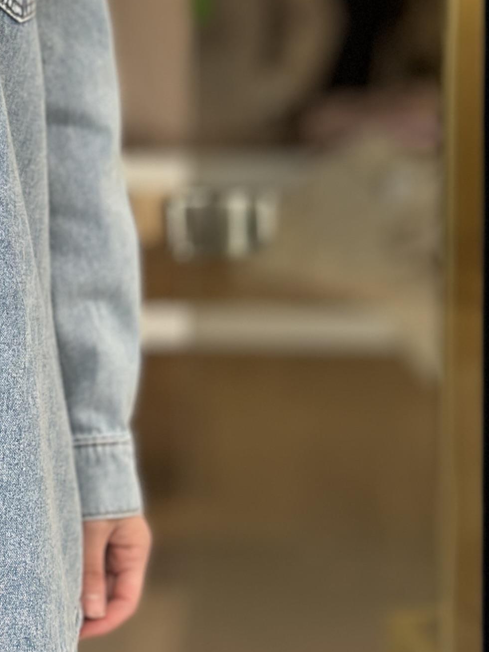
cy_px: -76
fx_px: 2788
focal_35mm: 148
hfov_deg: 9.7
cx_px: -239
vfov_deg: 13.1
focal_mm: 6.86
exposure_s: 1/541
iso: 80
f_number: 1.78
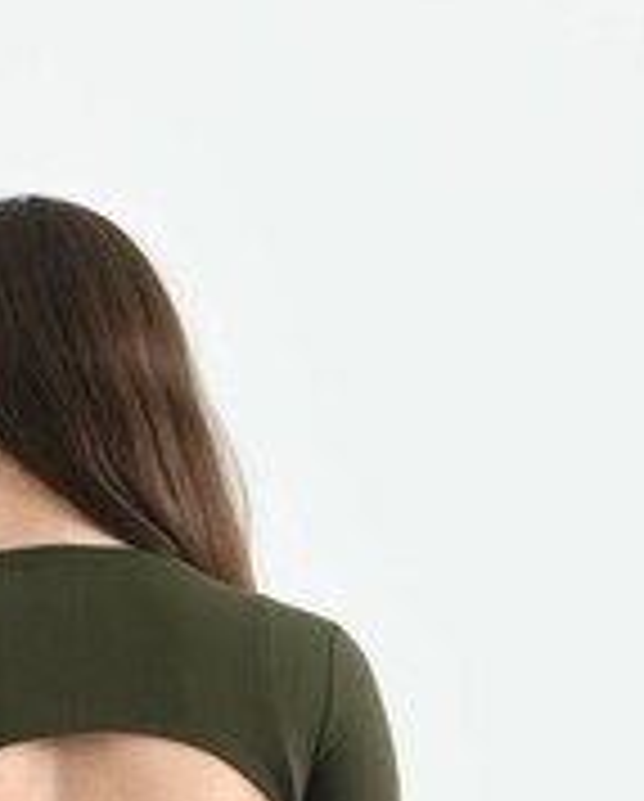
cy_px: 1444
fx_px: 7319
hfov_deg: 5.0
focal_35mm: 308
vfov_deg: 6.1
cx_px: -5
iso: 100
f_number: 5.6
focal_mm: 78
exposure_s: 1/125
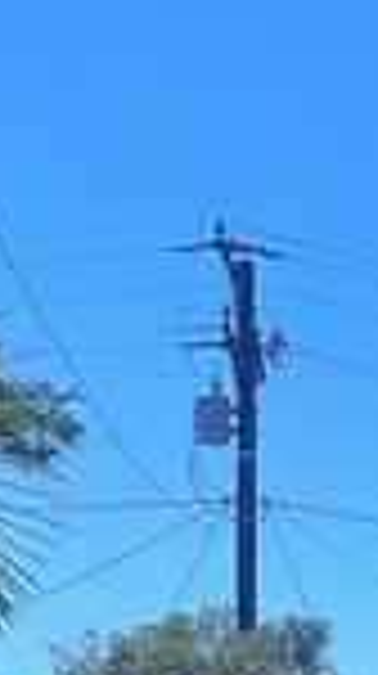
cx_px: 742
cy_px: 1231
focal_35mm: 121
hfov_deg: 9.4
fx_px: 2163
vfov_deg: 15.2
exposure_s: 1/2786
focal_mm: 5.1
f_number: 1.6
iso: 32
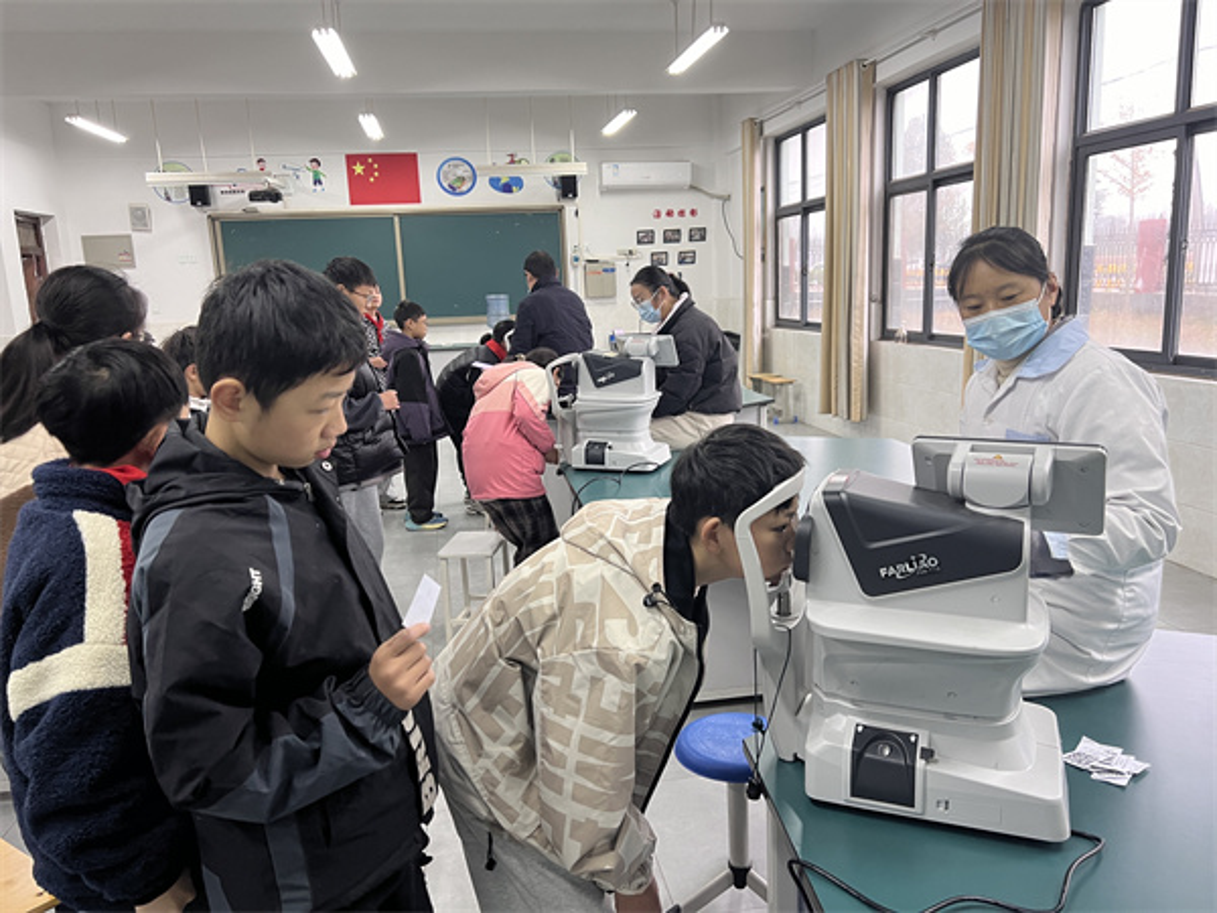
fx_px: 914
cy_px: 456
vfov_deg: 53.1
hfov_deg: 67.3
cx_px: 608
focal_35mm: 26
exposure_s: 1/50
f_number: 1.5
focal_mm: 5.7
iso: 160
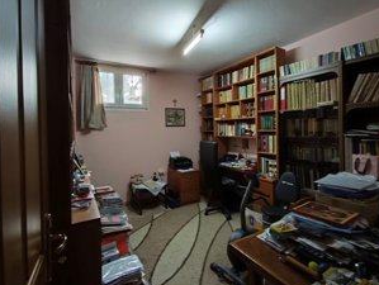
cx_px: 195
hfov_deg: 87.7
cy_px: 129
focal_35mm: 18
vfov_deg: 71.5
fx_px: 197
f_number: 2.2
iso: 640
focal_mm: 1.65
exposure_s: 1/12.5
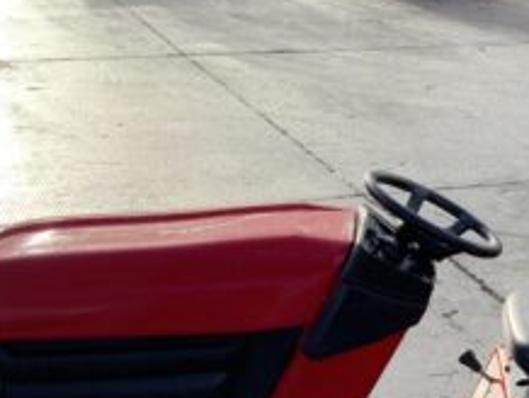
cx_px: 556
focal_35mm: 85
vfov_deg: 17.2
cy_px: 354
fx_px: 1300
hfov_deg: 22.0
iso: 16
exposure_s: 1/842
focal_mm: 3
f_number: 1.8
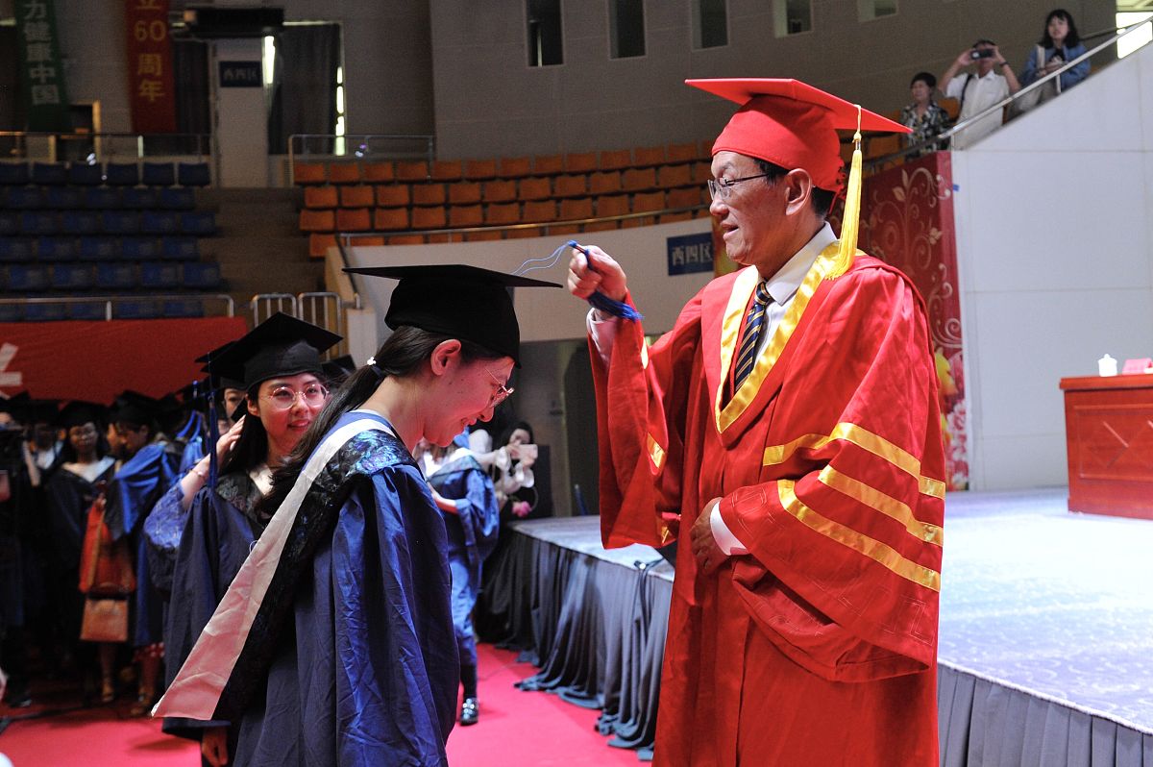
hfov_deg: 55.8
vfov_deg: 38.8
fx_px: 1088
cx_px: 576
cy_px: 384
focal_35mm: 34
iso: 3200
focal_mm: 34
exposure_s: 1/200
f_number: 4
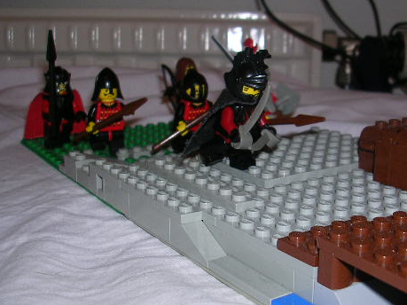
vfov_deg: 27.5
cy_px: 161
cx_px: 257
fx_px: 623
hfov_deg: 36.0
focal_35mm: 53
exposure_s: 1/60.1
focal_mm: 5.8
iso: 50
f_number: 2.8
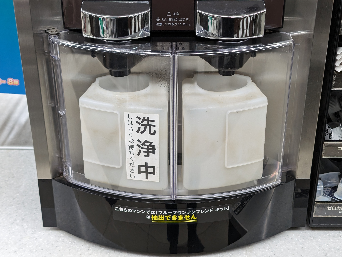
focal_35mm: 49
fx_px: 485
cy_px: 128
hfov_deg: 38.9
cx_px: 171
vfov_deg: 29.7
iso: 142
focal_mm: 6.9
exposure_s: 1/73.4
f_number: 1.68
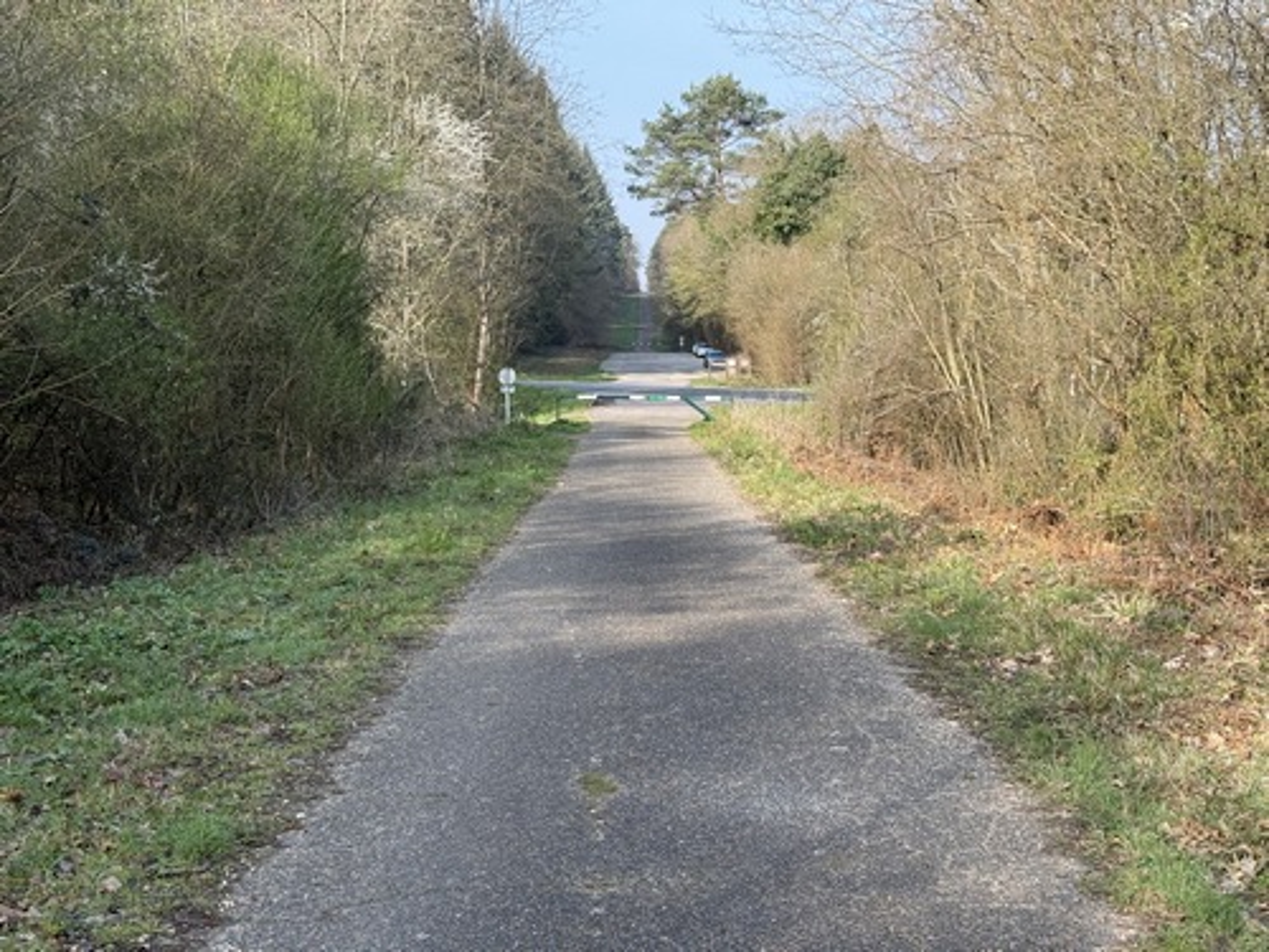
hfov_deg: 39.7
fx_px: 1760
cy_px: 476
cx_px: 634
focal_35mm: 48
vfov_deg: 30.3
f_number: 1.78
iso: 64
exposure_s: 1/1185
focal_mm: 6.76
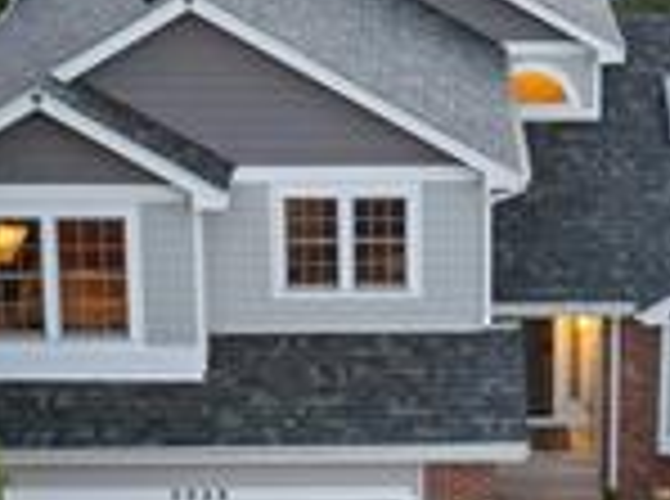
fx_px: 1989
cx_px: 418
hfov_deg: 19.1
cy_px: 68
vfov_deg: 14.2
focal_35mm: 103
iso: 230
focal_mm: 12.29
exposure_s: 1/20
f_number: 2.8
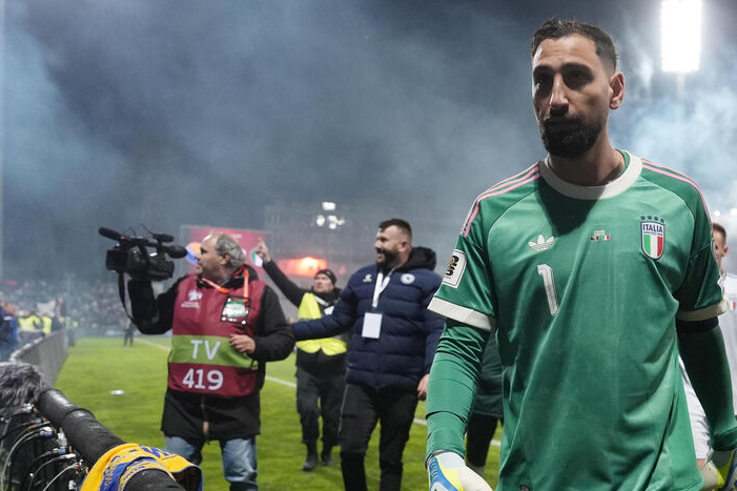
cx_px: 565
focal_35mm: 37
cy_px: 353
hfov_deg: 49.5
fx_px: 757
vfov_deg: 35.3
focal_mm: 24
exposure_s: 1/1250
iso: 2500
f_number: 2.8
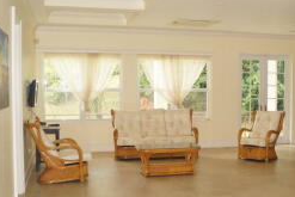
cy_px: 109
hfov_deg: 37.5
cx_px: 210
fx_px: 426
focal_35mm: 52
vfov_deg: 26.0
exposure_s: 1/60
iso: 250
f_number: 4
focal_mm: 18
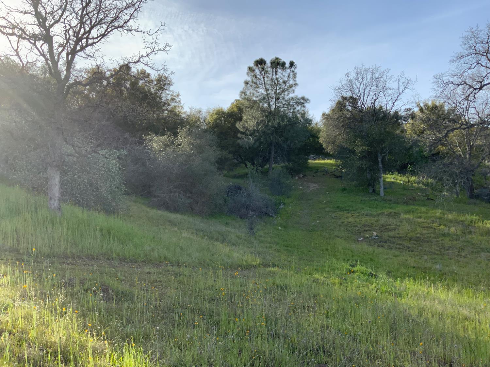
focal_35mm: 29
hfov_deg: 61.7
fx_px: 411
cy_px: 184
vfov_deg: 48.2
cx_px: 245
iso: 16
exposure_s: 1/1250
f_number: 1.8
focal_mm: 3
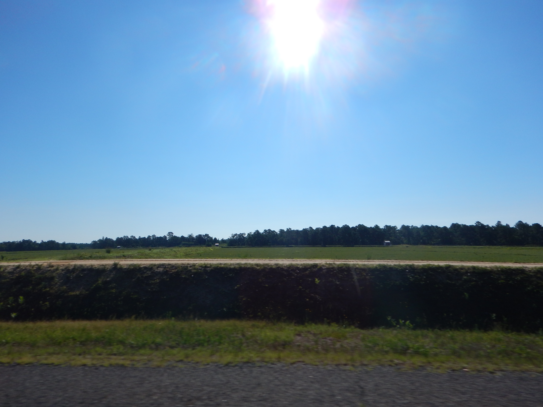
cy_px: 204
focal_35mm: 24
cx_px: 272
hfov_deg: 71.6
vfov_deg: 56.8
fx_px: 376
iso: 125
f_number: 8.2
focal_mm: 4.3
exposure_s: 1/640
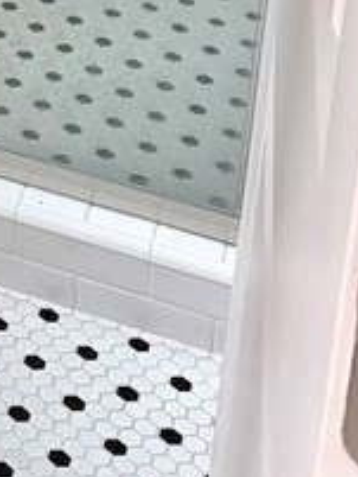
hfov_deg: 10.7
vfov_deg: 13.4
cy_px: -534
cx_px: -450
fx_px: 1681
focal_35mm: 122
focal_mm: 6.76
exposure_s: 1/60
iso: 640
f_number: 1.78
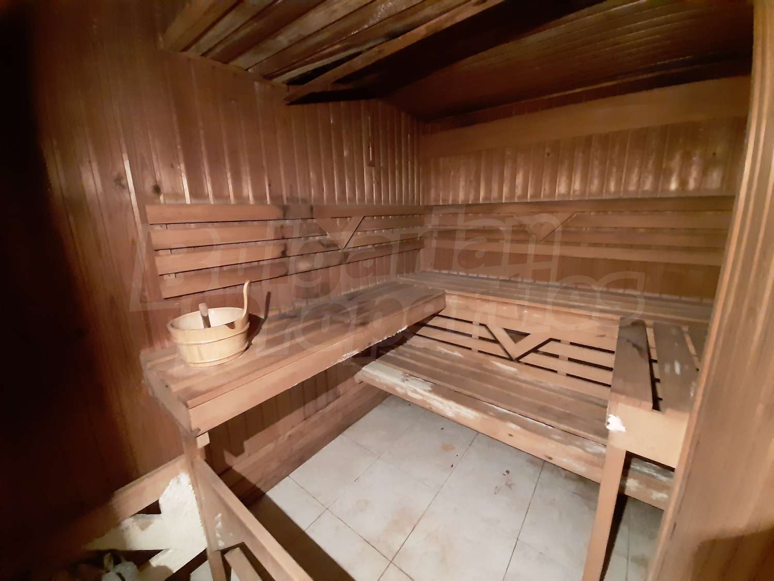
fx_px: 291
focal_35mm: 13
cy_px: 290
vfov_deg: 89.9
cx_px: 387
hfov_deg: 106.2
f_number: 2.2
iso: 800
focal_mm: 1.42
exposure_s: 1/10
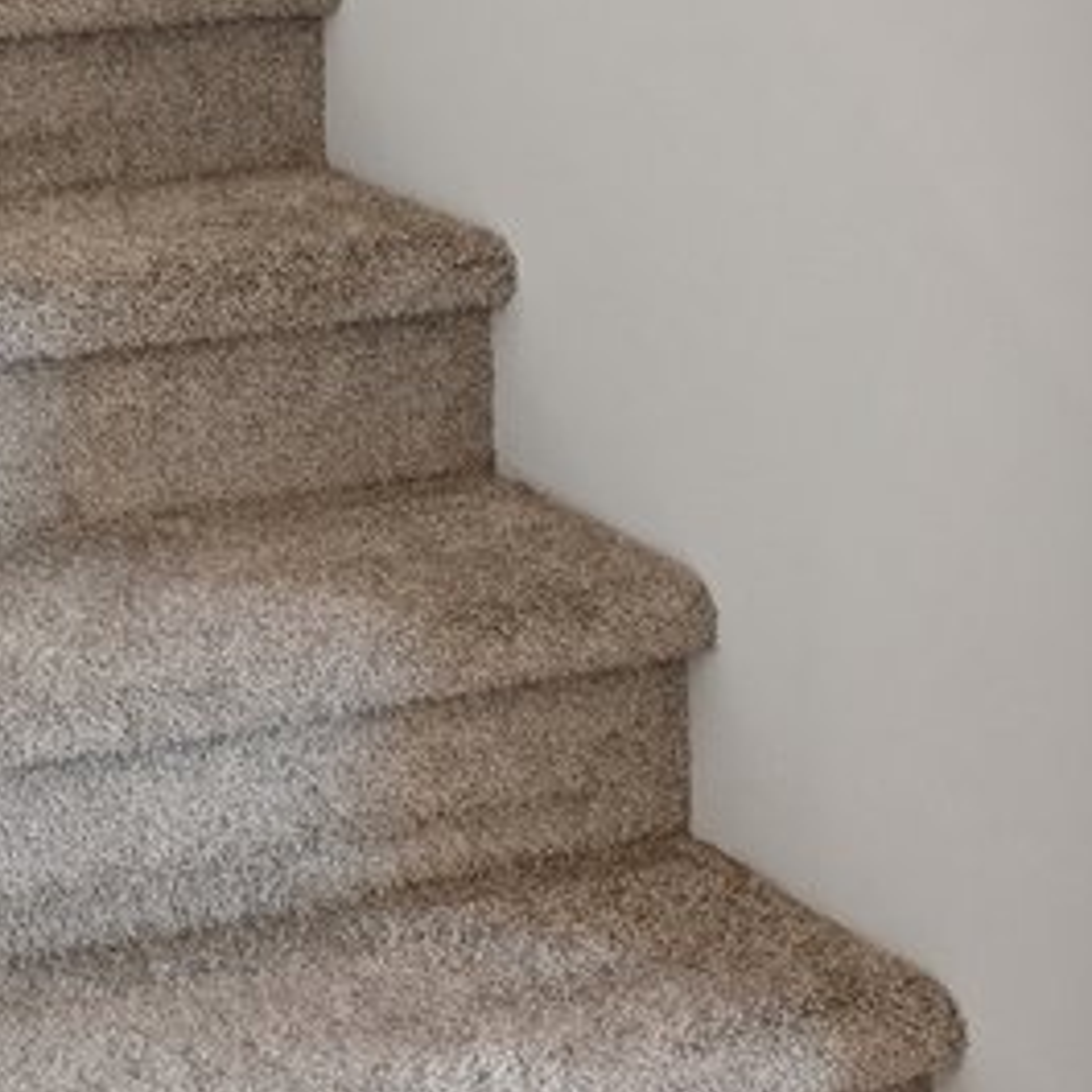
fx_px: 3284
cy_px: -431
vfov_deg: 17.4
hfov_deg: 18.1
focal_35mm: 92
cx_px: -136
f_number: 8
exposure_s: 1/25
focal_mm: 14
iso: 400
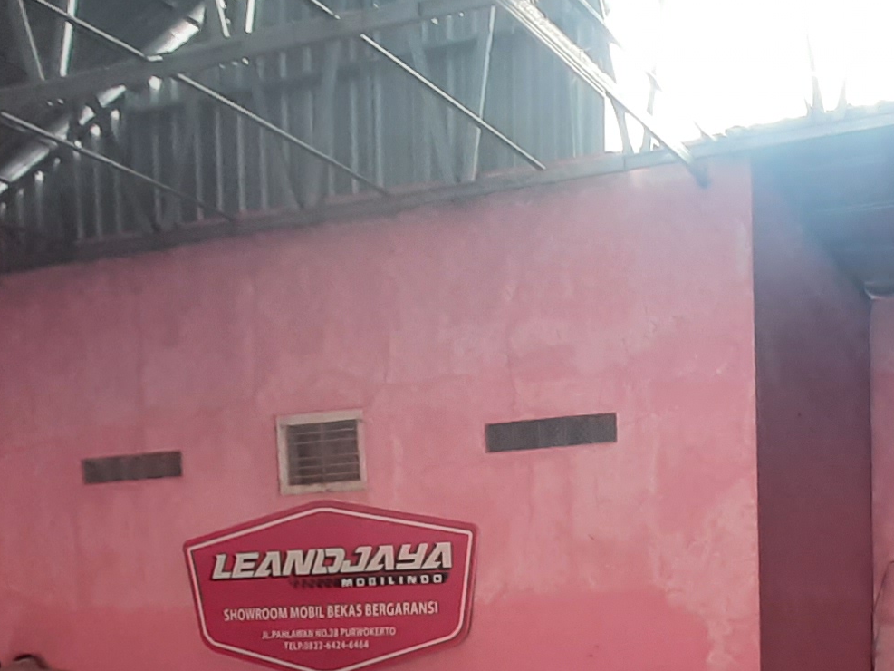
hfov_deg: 39.5
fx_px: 1110
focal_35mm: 43
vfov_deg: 29.2
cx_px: 860
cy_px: 795
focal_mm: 1.42
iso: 64
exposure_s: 1/50
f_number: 2.2
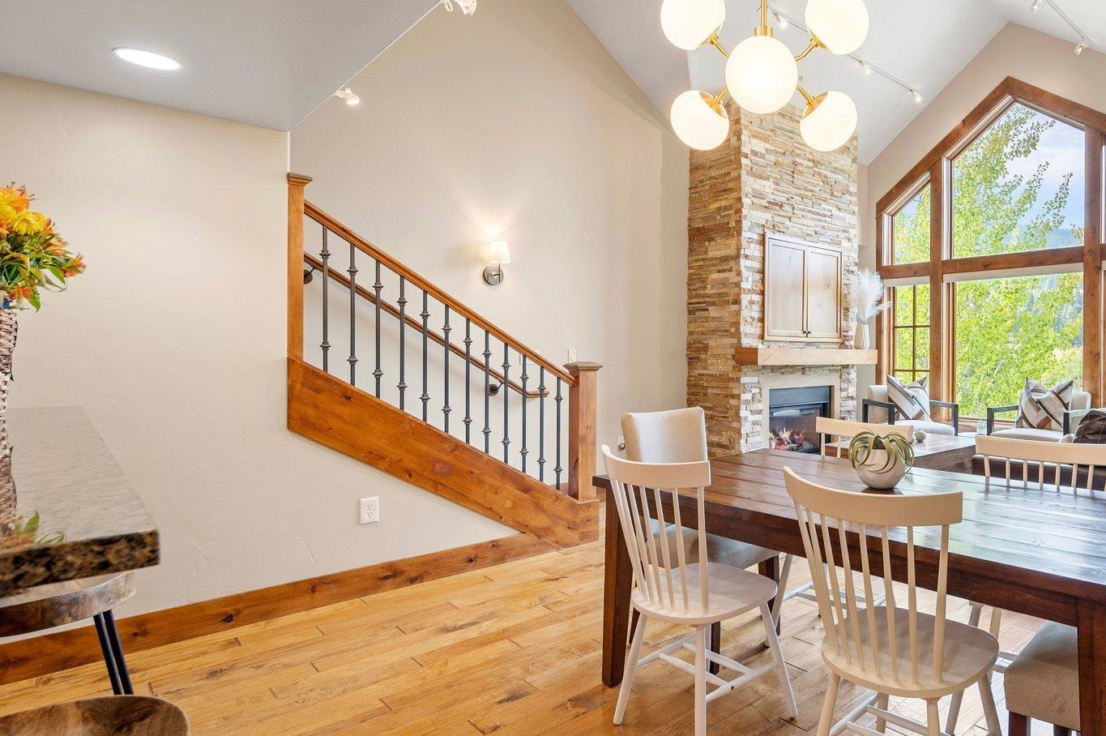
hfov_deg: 77.2
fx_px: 645
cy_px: 332
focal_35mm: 21
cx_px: 783
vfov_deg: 59.3
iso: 160
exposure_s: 1/13
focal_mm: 14
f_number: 6.3
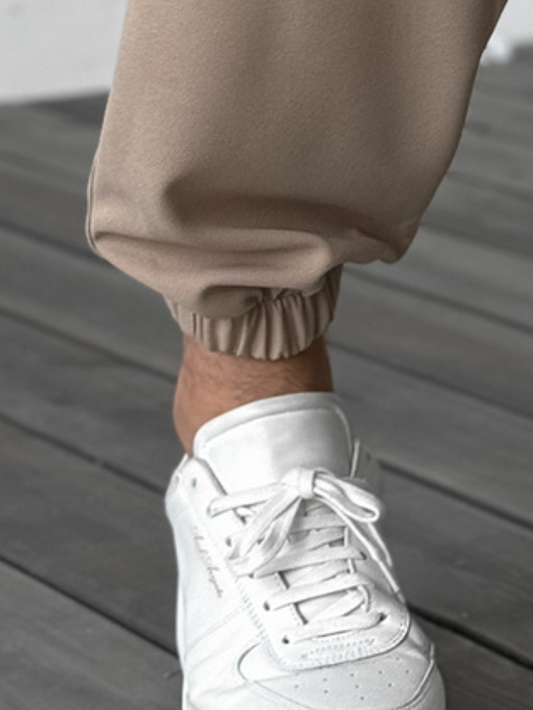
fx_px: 3776
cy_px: -349
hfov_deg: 8.0
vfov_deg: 10.4
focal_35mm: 184
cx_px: 705
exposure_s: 1/120
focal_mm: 6.76
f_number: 1.8
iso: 50
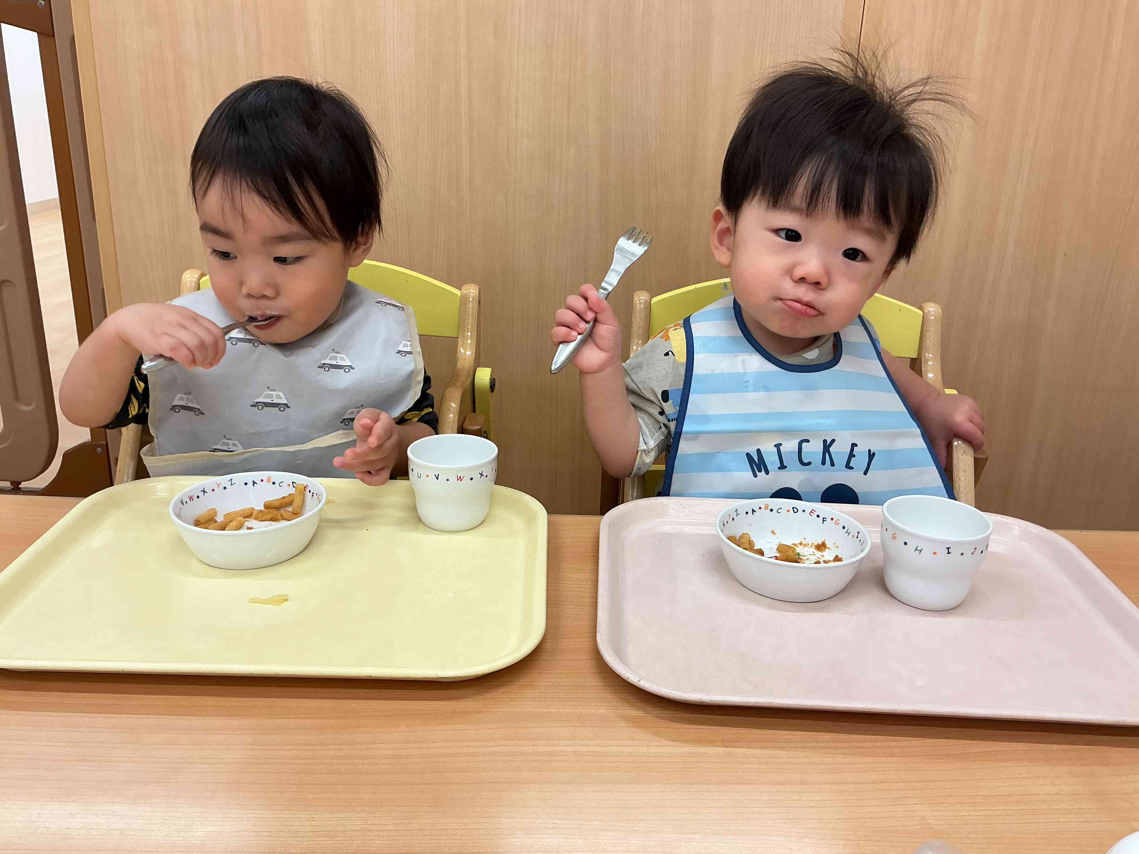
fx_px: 954
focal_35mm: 29
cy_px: 427
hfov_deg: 61.7
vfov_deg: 48.2
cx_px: 570
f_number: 1.8
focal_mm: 3
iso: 40
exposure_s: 1/60
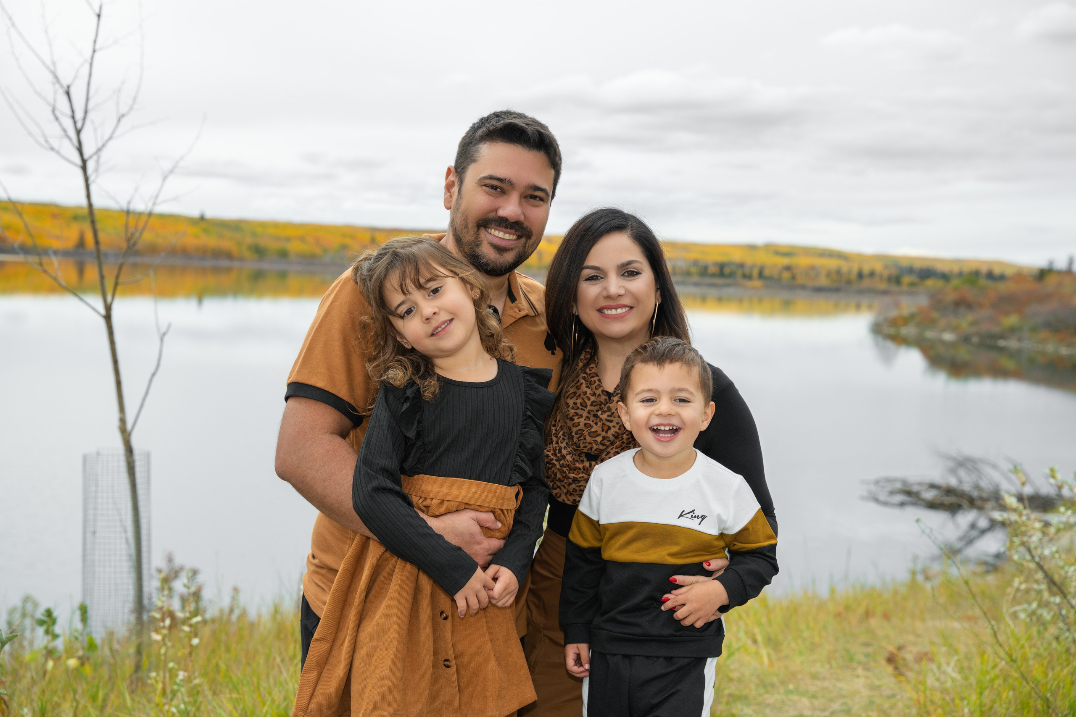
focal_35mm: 51
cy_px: 358
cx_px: 538
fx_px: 1515
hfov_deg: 39.1
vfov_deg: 26.6
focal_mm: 50.7
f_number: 4.5
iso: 320
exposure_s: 1/1250
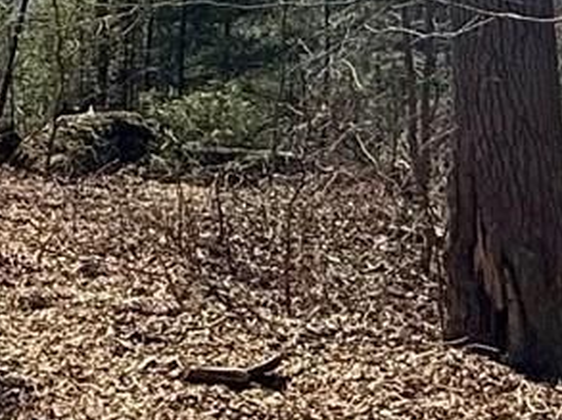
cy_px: -268
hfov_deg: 20.1
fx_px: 1589
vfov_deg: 13.8
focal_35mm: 98
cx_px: 293
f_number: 2.2
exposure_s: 1/5618
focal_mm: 2.22
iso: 50
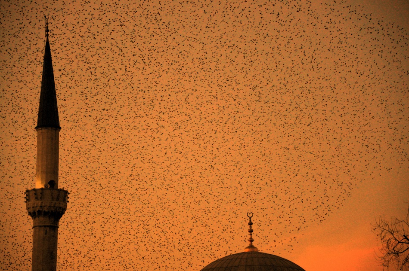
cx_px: 204
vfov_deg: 8.7
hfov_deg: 13.1
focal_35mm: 158
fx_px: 1787
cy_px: 136
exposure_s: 1/320
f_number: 5.6
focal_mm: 105
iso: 640
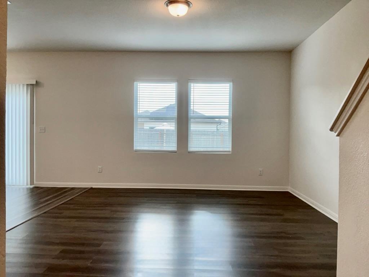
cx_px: 184
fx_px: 288
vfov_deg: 51.4
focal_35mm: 27
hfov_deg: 65.3
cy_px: 138
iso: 50
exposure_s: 1/120
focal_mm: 3
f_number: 1.8
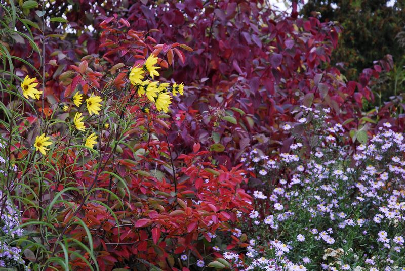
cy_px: 136
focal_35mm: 90
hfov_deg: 22.6
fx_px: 1014
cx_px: 202
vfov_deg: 15.2
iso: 400
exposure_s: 1/80
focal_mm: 60
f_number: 8
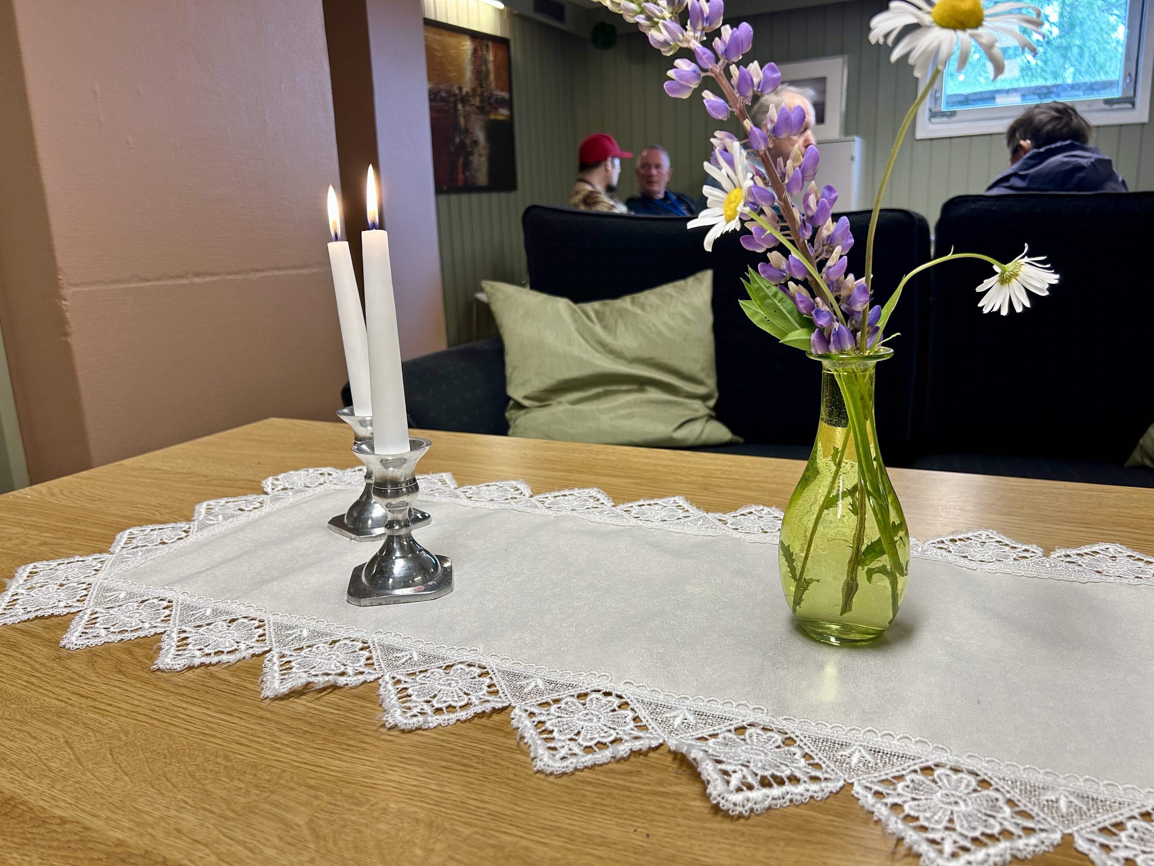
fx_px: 867
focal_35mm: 26
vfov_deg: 53.1
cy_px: 433
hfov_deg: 67.3
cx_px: 577
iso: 64
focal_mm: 5.7
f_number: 1.5
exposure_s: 1/100
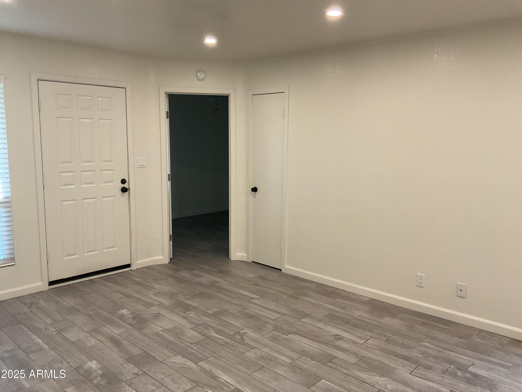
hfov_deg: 61.7
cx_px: 261
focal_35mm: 29
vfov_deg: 48.2
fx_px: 437
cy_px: 196
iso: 80
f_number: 1.8
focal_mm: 3
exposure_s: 1/60
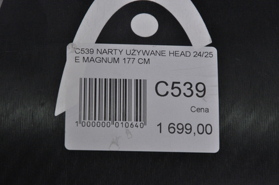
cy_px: 92
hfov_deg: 13.1
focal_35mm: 158
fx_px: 1219
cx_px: 140
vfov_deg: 8.7
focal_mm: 105
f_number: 9.5
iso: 3200
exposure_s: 1/125
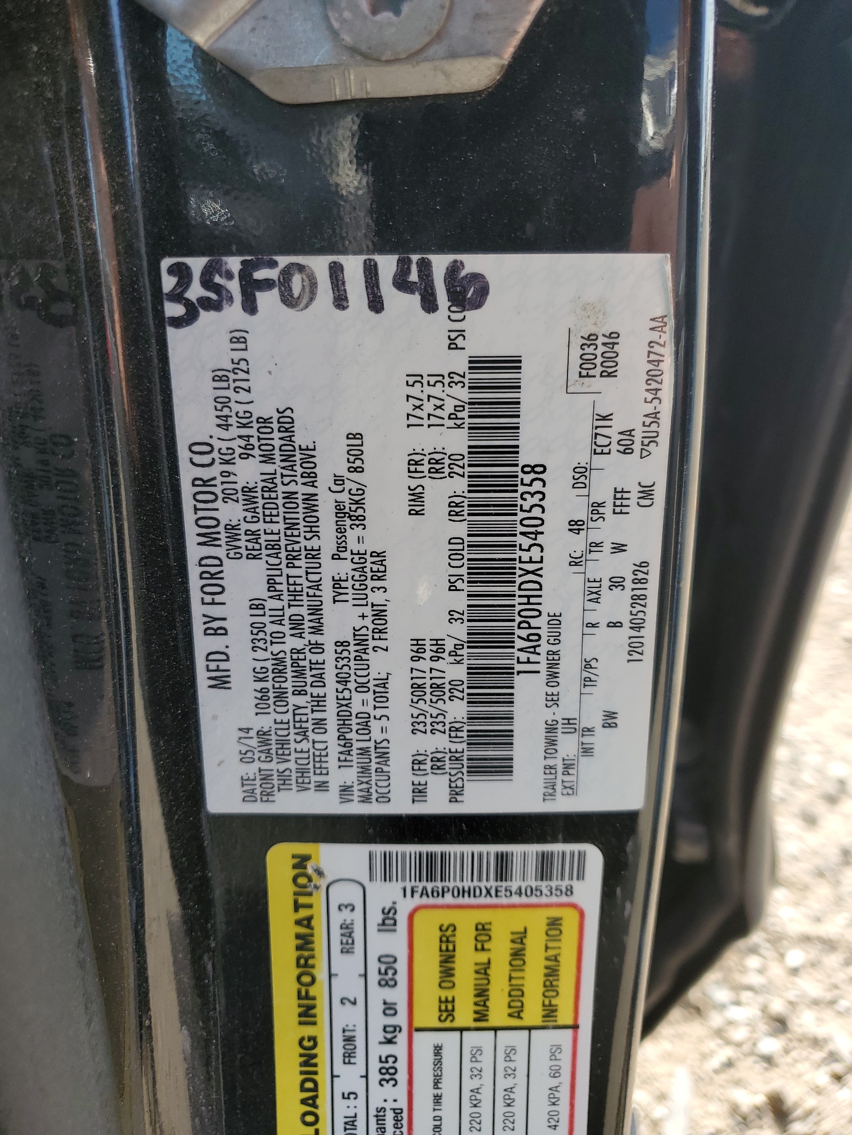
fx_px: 853
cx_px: 426
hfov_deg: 53.1
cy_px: 568
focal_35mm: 26
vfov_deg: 67.3
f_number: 1.5
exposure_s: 1/294
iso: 50
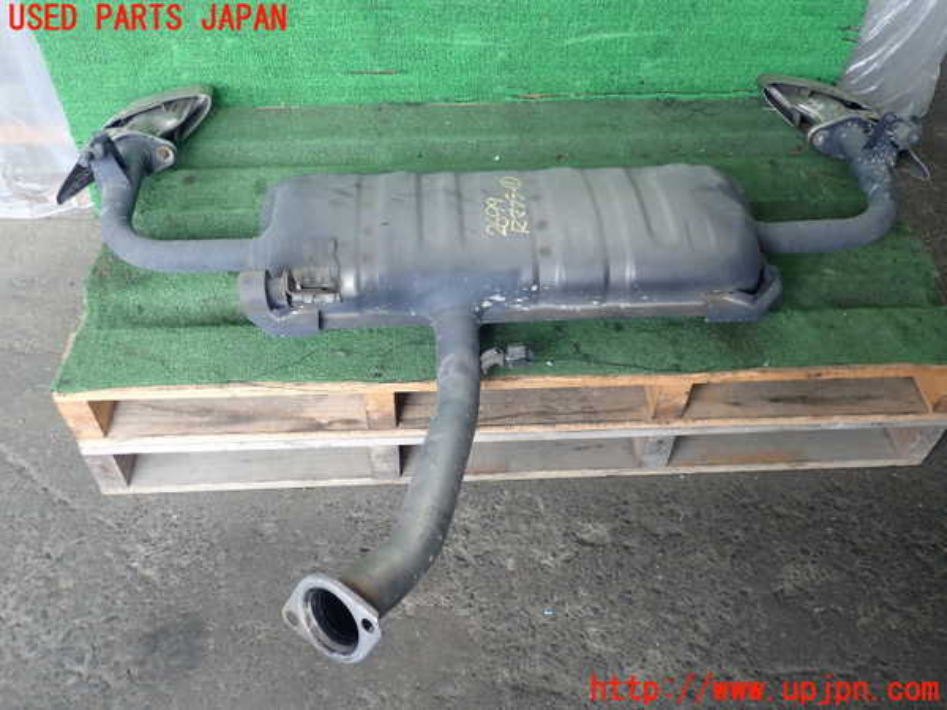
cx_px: 474
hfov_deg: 56.8
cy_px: 355
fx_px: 875
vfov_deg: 44.2
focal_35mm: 32
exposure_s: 1/60
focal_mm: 5.87
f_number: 2.4
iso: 200
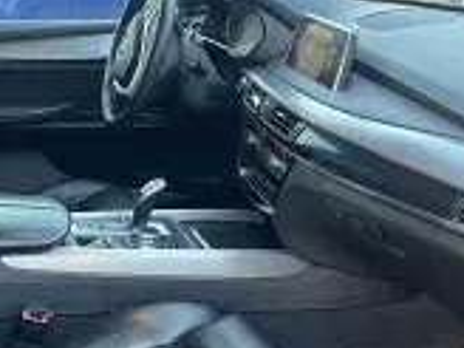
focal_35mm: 57
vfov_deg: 25.2
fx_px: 764
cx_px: 235
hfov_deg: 33.8
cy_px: 286
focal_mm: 5.1
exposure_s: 1/55
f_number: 1.6
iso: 250
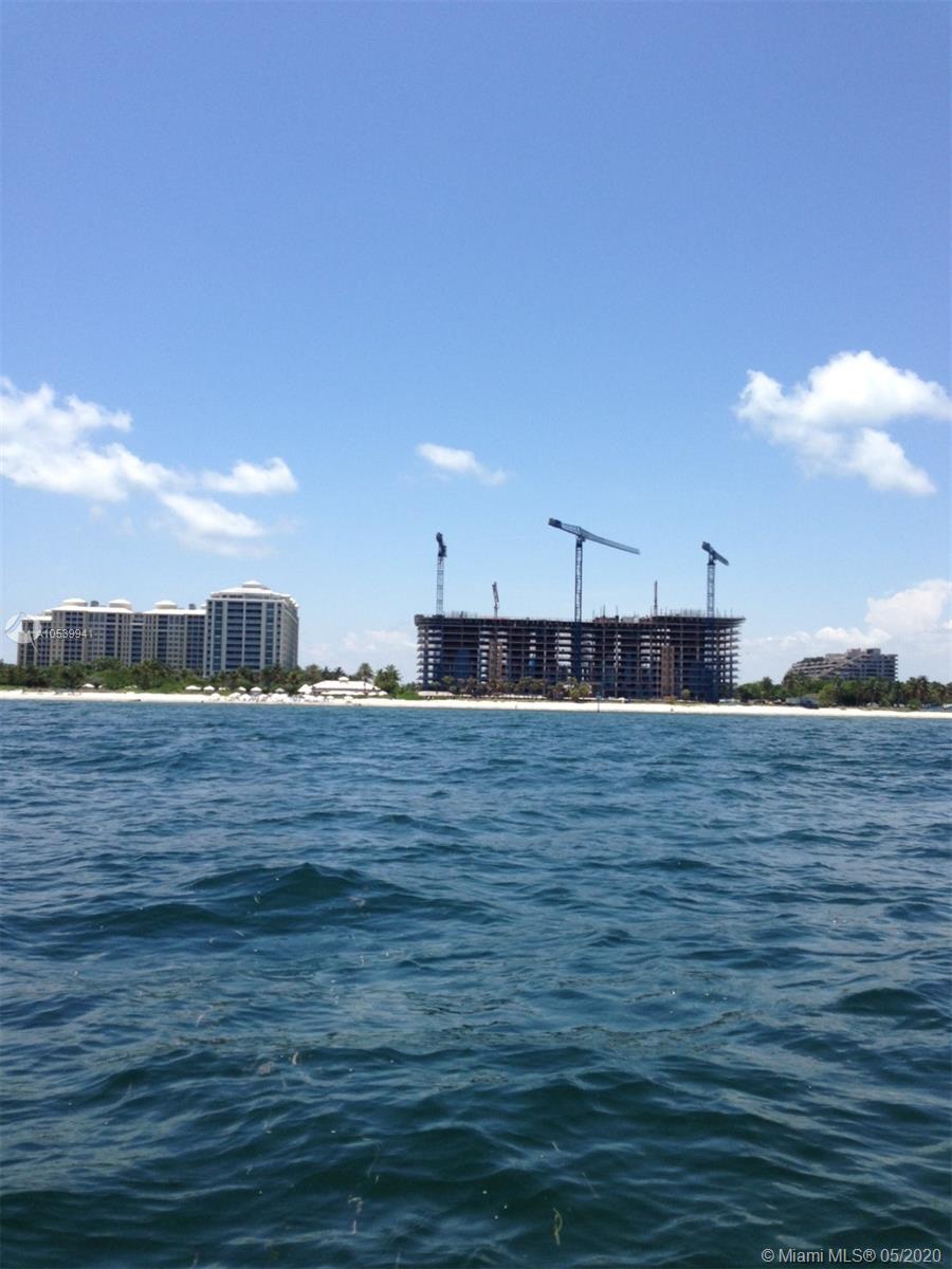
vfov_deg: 55.4
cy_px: 634
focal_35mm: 33
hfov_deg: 42.9
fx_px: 1210
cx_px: 476
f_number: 2.4
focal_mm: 4.13
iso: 50
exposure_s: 1/1869
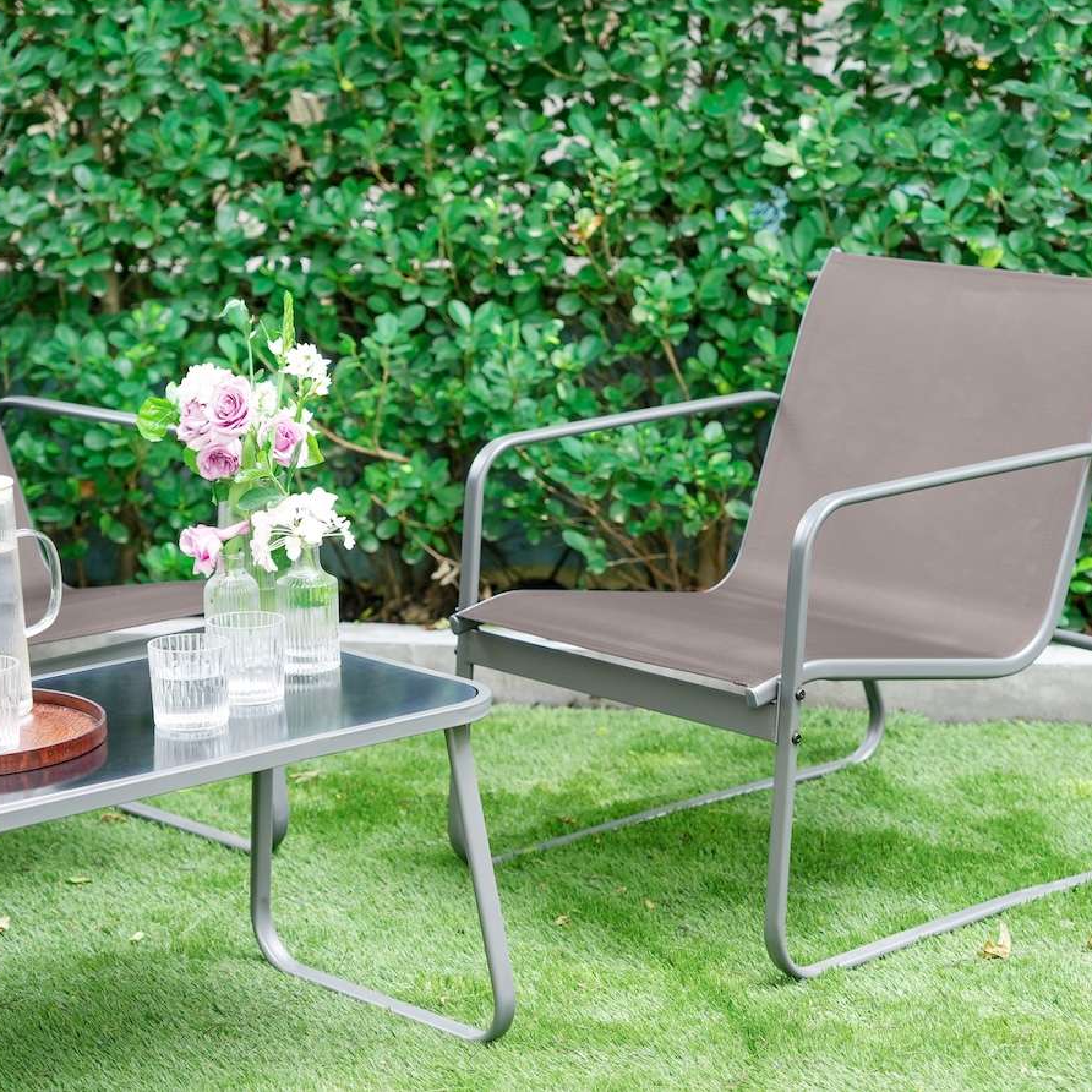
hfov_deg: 19.3
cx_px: 595
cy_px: 542
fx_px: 3212
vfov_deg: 19.3
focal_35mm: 90
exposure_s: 1/100
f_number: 4
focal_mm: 70
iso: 200
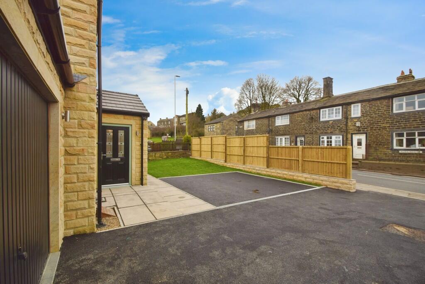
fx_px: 177
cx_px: 212
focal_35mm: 15
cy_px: 142
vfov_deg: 77.3
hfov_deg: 100.4
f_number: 10
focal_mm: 10
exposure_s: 1/200
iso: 400
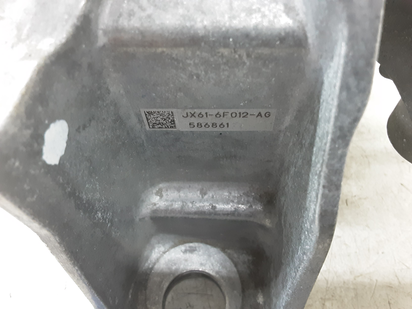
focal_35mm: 27
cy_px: 154
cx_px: 206
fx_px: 321
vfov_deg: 51.4
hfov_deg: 65.3
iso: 200
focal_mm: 2.91
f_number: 1.9
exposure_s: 1/25
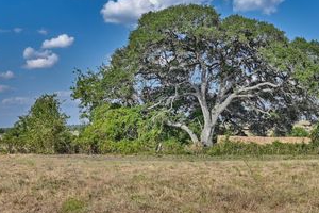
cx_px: 200
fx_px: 443
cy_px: 140
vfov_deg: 26.9
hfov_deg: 39.3
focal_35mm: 50
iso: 100
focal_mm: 30
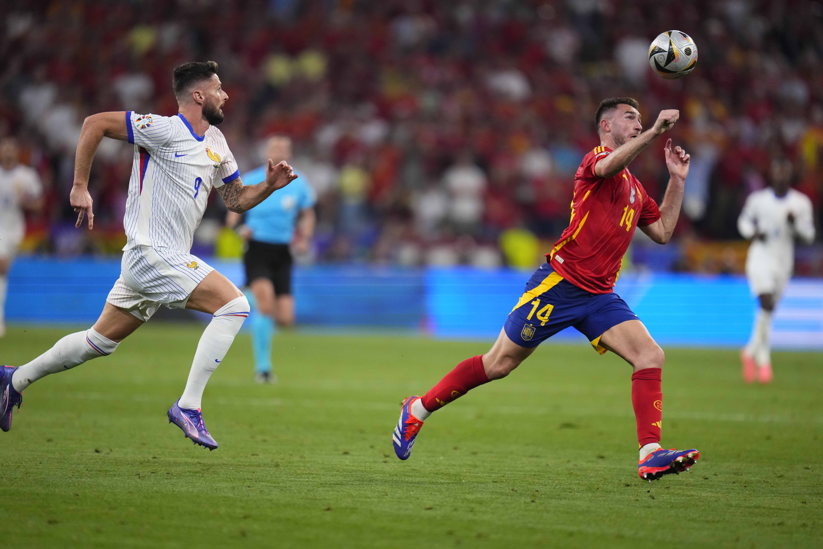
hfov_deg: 5.2
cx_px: 412
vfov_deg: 3.4
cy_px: 274
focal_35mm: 400
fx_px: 9144
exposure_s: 1/2000
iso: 3200
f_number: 2.8
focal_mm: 400
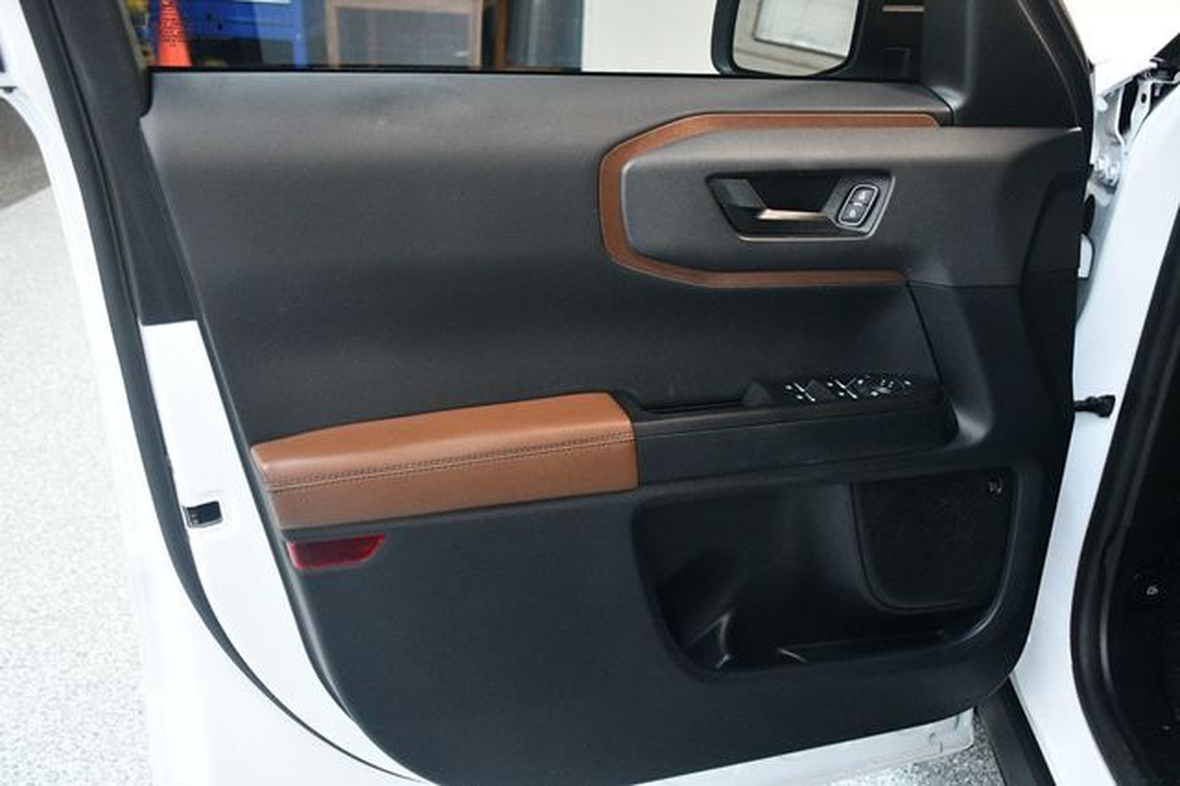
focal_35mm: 36
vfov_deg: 36.8
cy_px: 393
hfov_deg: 53.2
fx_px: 1179
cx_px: 590
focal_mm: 24
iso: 3600
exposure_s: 1/60
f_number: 3.8
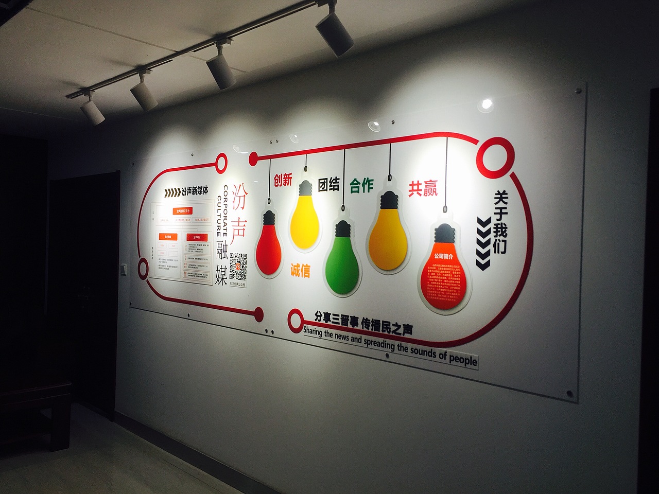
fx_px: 552
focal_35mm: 29
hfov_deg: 61.7
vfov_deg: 48.2
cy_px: 247
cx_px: 330
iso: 32
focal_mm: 4.15
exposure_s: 1/100
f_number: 2.2
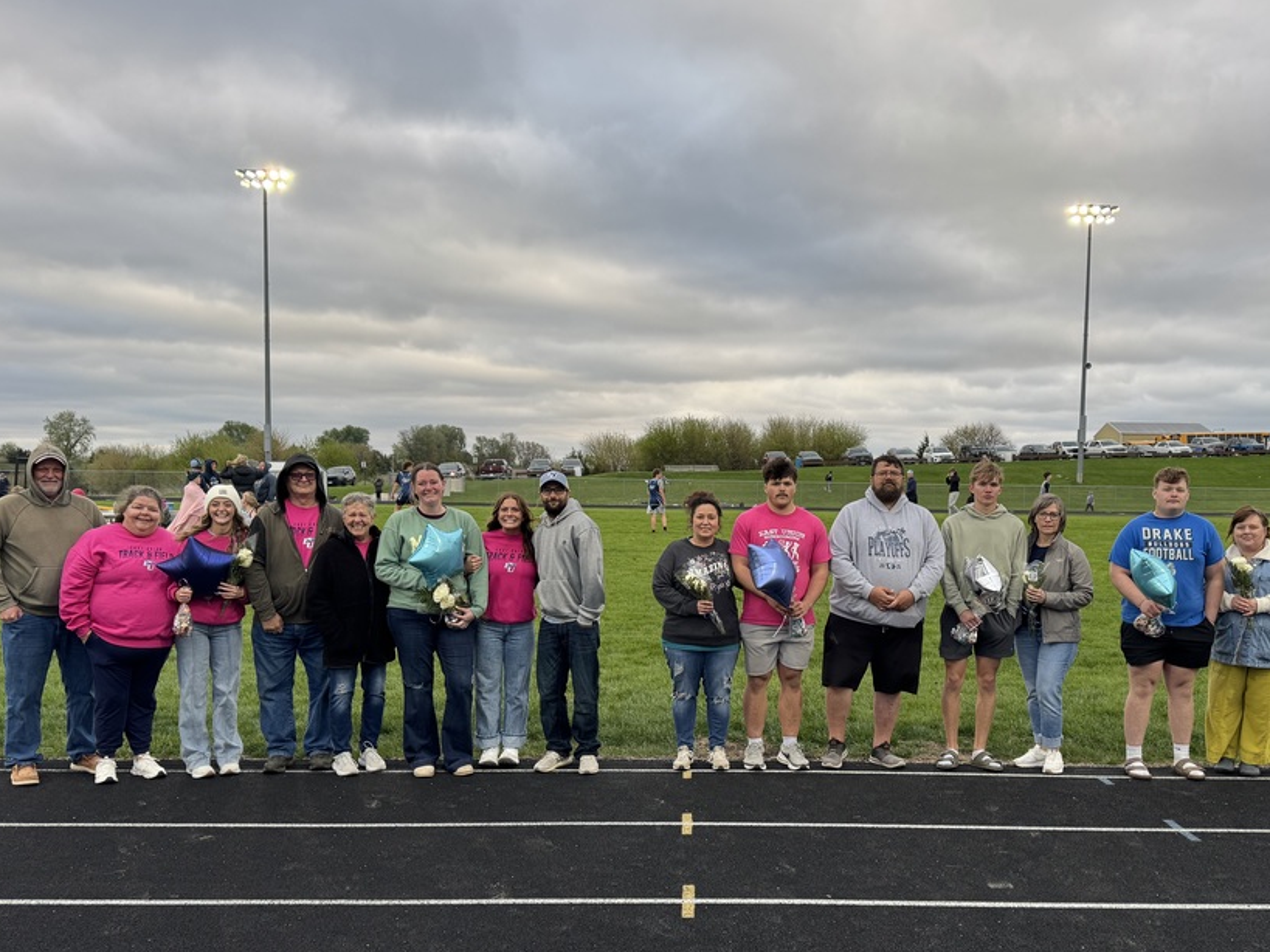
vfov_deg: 46.7
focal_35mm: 30
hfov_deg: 59.8
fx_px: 1100
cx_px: 715
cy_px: 544
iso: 64
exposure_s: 1/192
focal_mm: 6.76
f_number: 1.78
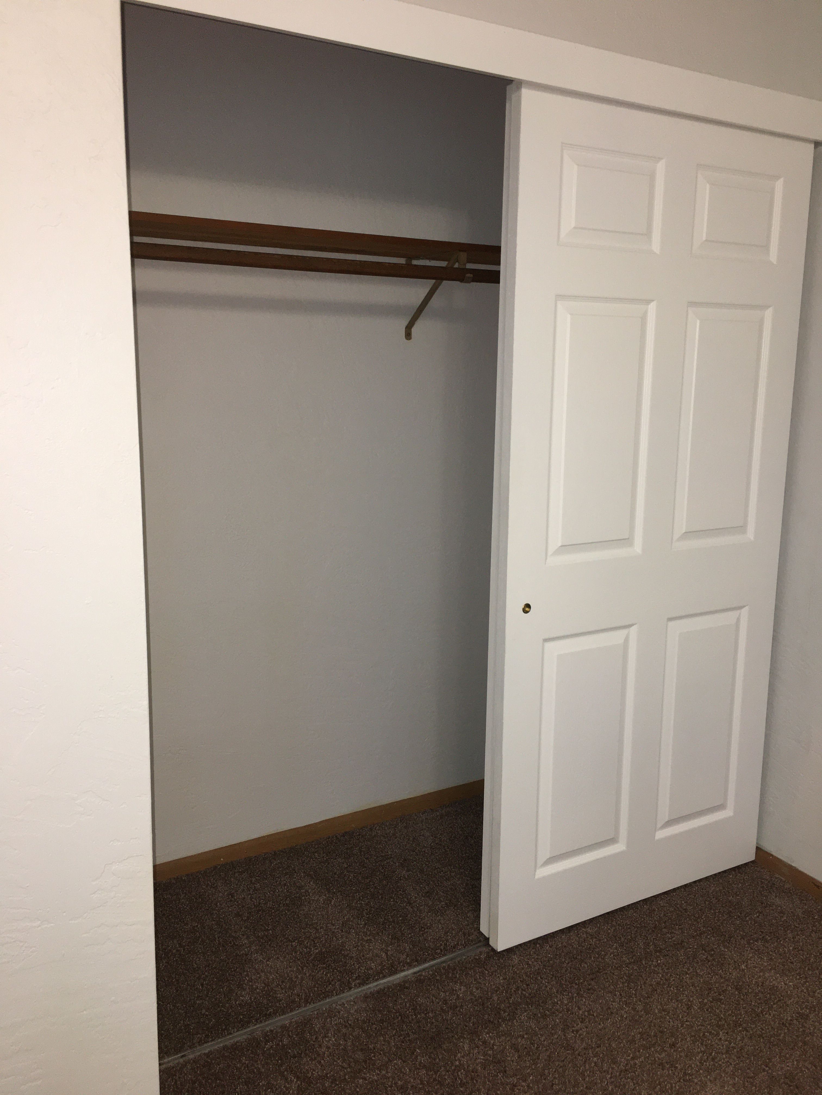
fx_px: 918
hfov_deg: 48.2
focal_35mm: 29
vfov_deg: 61.7
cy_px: 548
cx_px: 411
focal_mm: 4.15
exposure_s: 1/17
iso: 64
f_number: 2.2
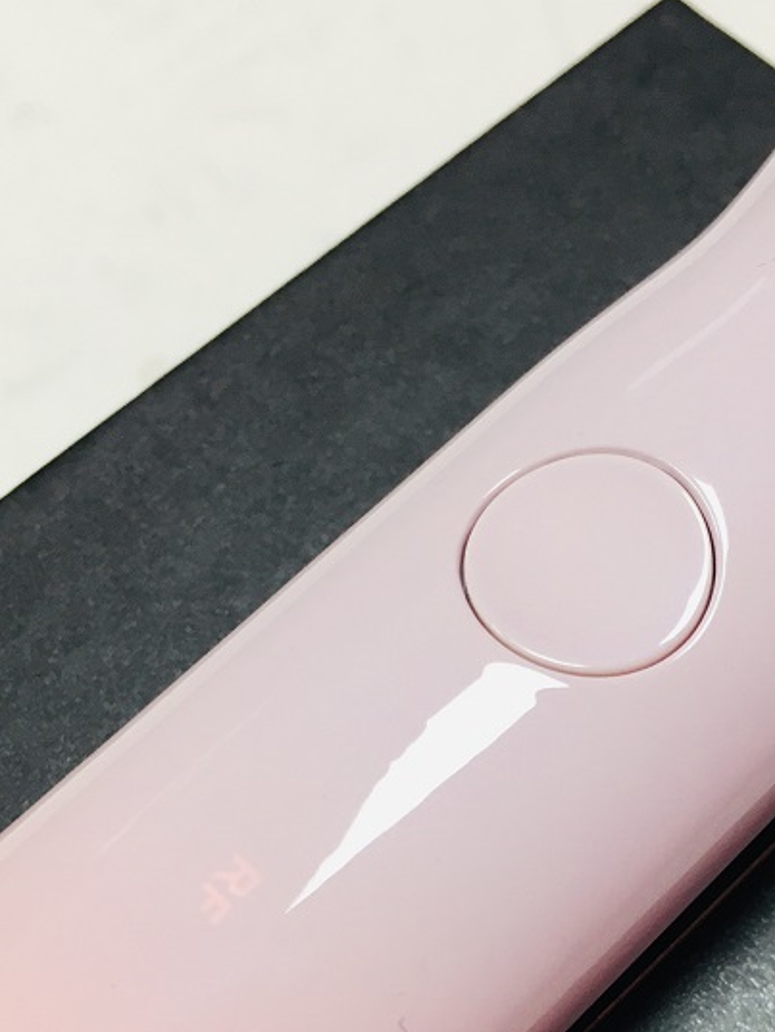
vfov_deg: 34.5
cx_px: 598
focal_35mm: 54
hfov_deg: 26.6
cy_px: 819
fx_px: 1611
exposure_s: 1/33
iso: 40
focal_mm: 4.15
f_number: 2.2
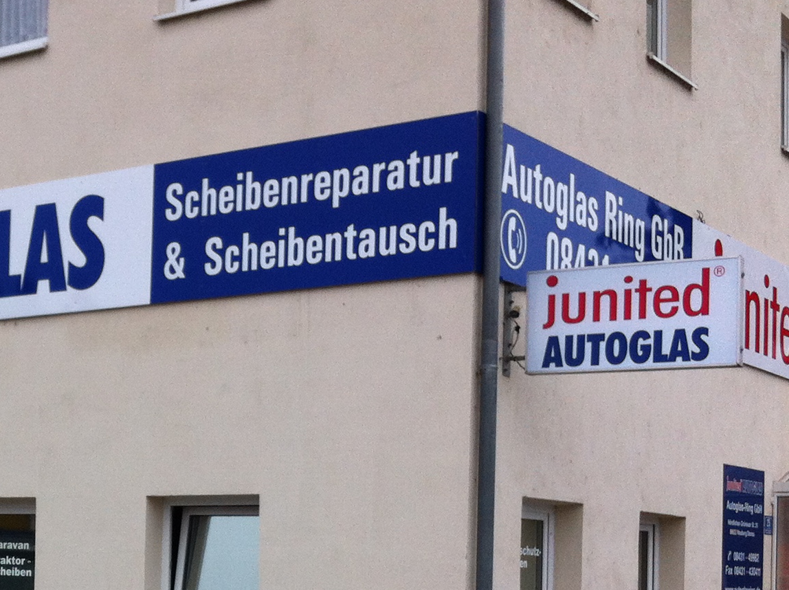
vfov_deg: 18.3
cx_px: 76
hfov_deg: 24.0
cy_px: 532
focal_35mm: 79
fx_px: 1798
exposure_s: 1/591
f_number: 2.8
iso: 80
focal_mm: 3.85
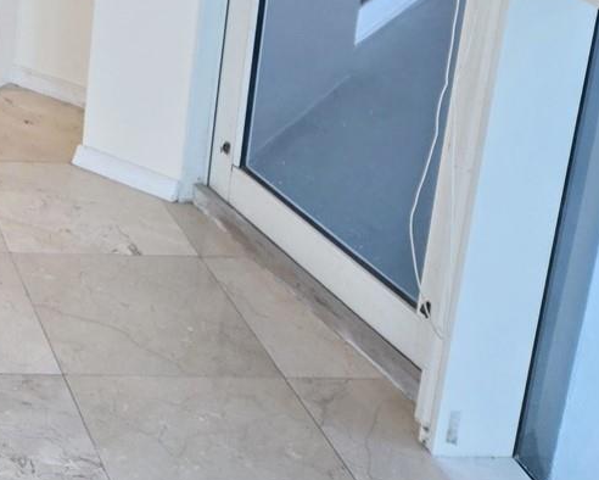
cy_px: -136
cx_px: -270
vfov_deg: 19.4
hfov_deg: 22.1
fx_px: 1295
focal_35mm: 73
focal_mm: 5.4
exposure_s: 1/120
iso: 50
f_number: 1.8
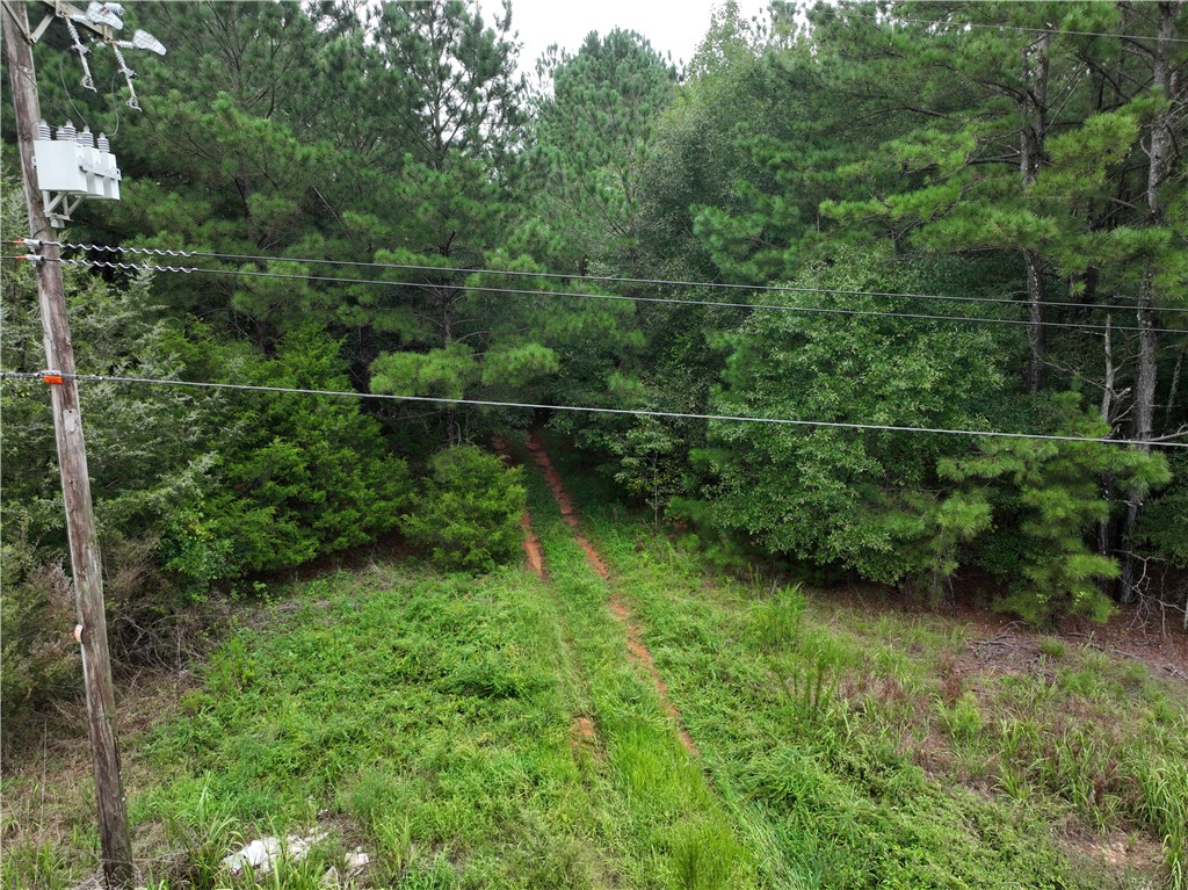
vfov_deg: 56.8
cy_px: 445
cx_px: 594
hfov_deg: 71.6
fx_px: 823
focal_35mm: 24
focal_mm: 12.29
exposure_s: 1/15
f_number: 2.8
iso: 110
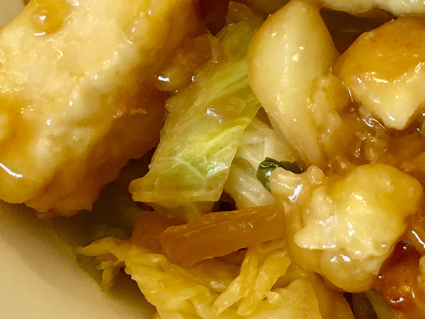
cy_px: 57
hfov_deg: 22.0
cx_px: 411
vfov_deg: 17.0
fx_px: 1056
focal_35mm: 86
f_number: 2.2
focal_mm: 4.15
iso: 125
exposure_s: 1/30
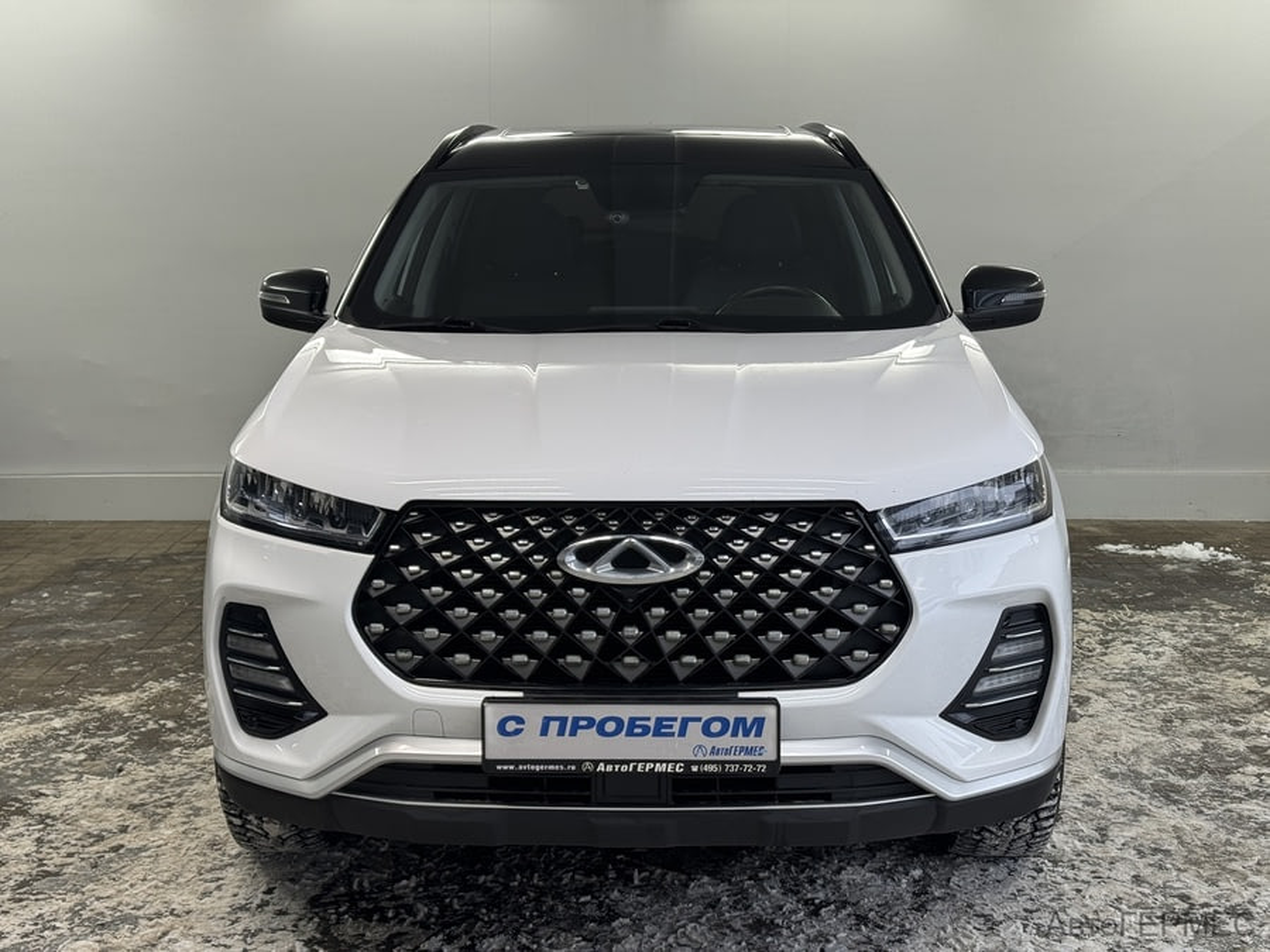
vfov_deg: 30.3
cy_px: 476
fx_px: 1761
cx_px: 635
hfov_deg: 39.7
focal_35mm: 48
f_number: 1.78
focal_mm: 6.76
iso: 50
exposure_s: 1/134
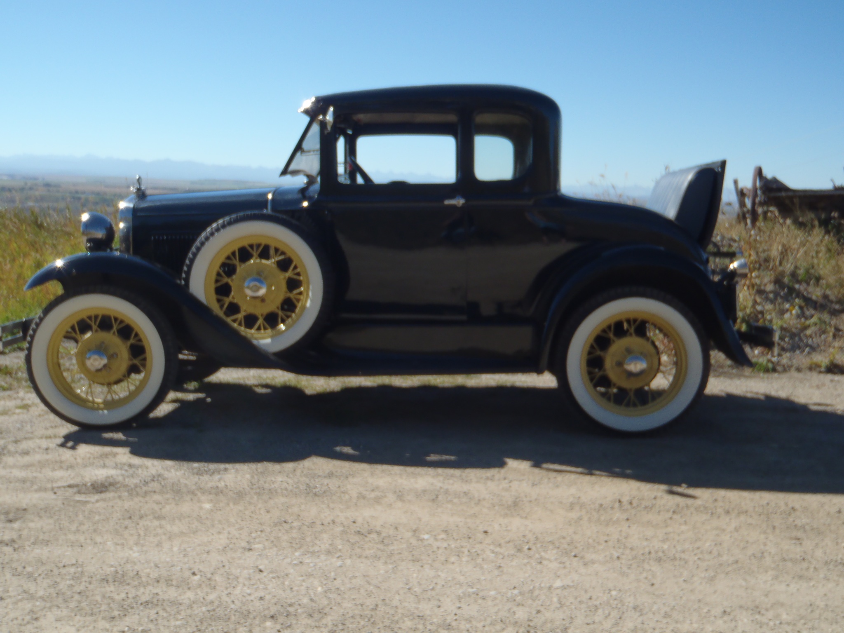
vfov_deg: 39.7
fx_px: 878
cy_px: 316
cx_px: 422
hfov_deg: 51.4
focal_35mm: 36
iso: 64
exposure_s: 1/400
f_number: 5
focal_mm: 6.53
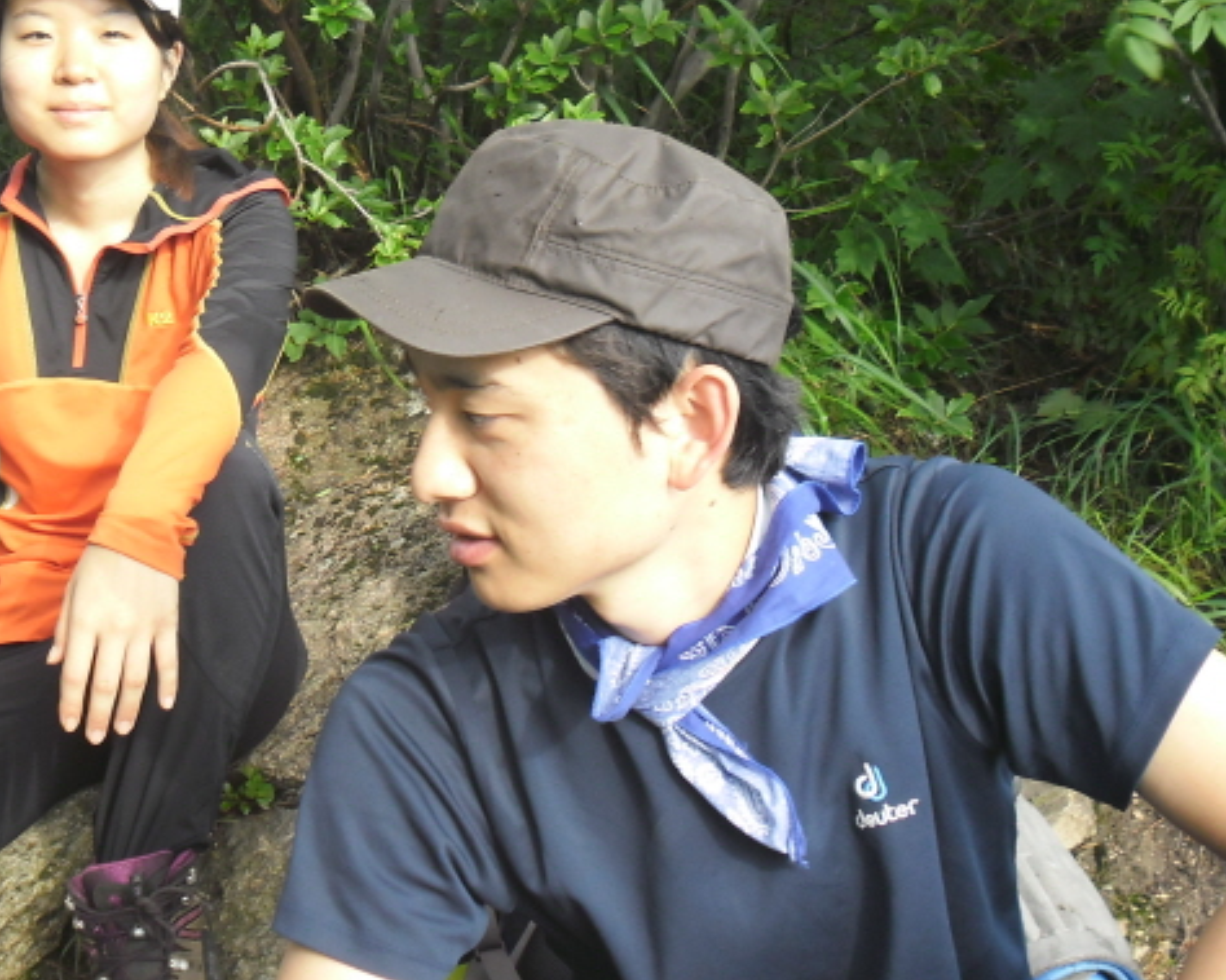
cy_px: 359
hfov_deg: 30.8
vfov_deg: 24.9
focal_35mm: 61
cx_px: 429
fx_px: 2213
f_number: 4
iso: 100
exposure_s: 1/66
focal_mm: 6.6
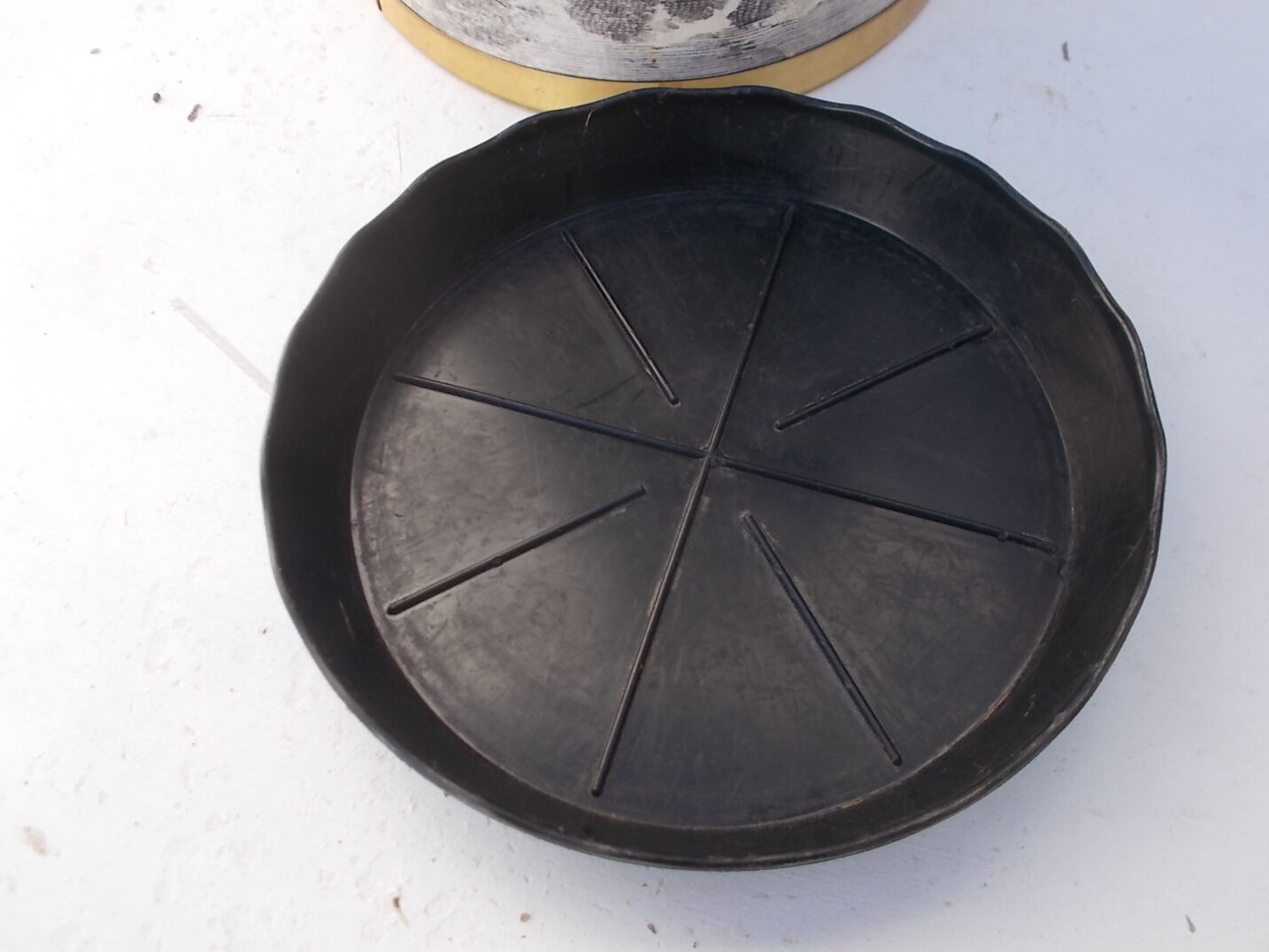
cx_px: 695
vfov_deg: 48.2
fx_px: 1063
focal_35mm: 29
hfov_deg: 61.5
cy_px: 470
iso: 80
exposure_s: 1/160
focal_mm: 4.6
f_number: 3.2
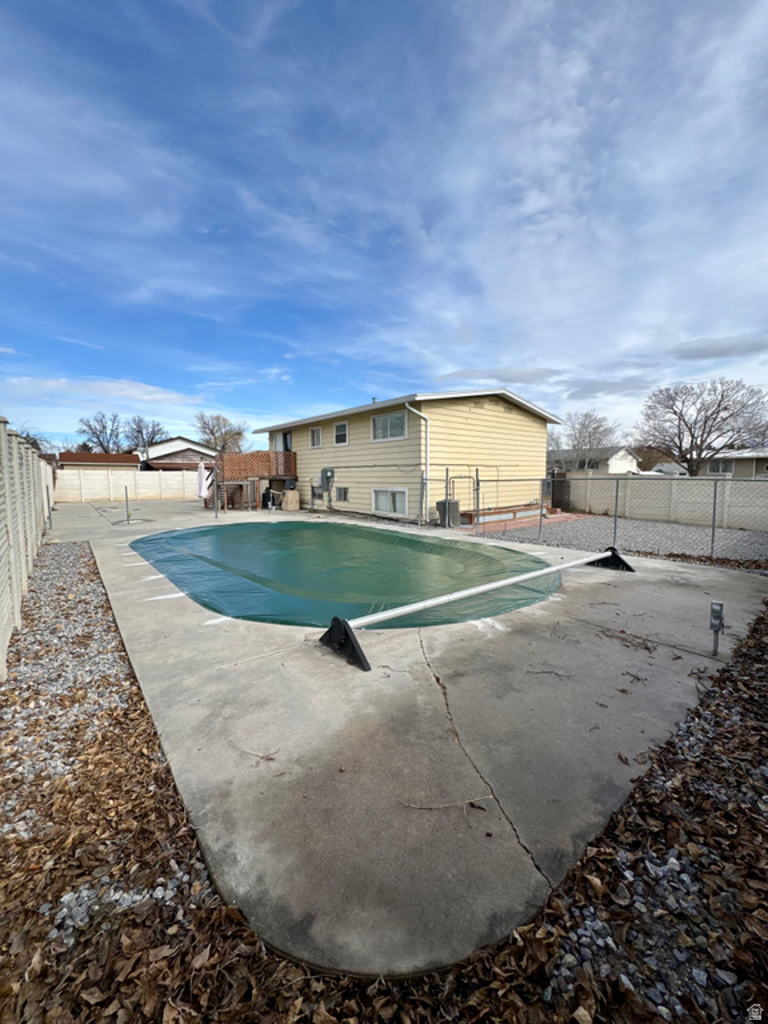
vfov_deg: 102.1
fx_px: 414
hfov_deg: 85.7
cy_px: 512
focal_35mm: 14
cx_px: 384
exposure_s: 1/1927
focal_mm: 2.22
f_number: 2.2
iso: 40
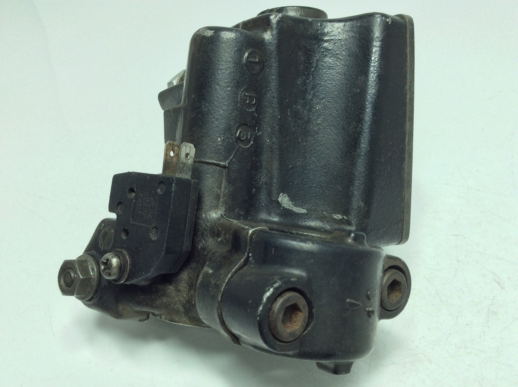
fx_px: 478
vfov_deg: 44.1
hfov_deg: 56.9
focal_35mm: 32
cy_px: 194
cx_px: 259
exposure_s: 1/248
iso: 32
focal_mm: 3.3
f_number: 2.4
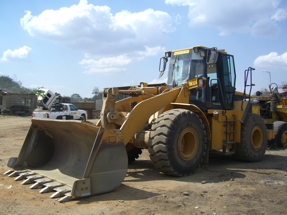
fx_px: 315
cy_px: 108
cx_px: 144
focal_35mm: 38
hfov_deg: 49.0
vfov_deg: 37.7
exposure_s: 1/250
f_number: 5.6
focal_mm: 7.9
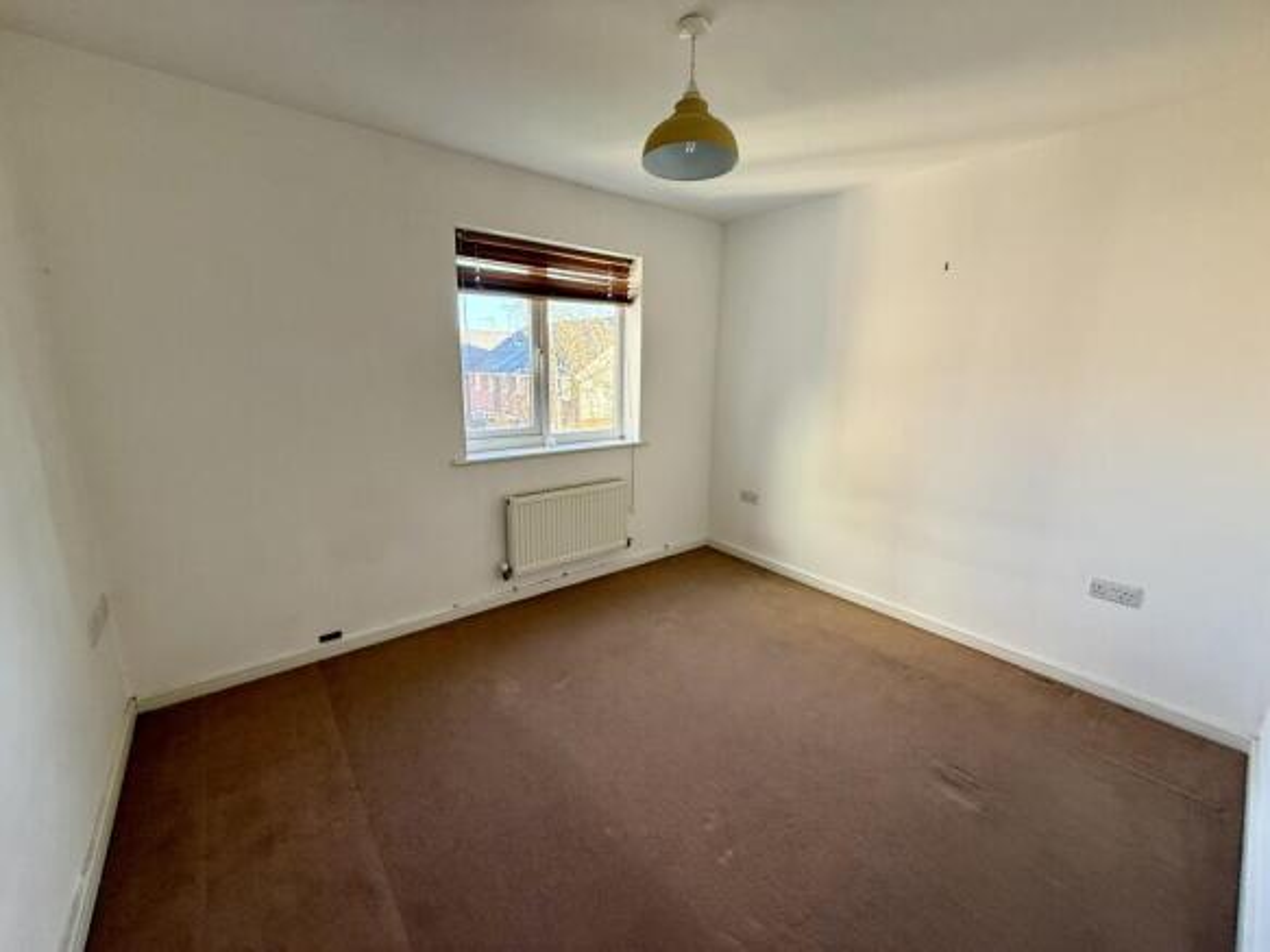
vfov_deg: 85.7
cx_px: 635
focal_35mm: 14
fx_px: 514
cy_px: 476
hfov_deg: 102.1
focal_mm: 2.22
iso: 160
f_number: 2.2
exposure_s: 1/99
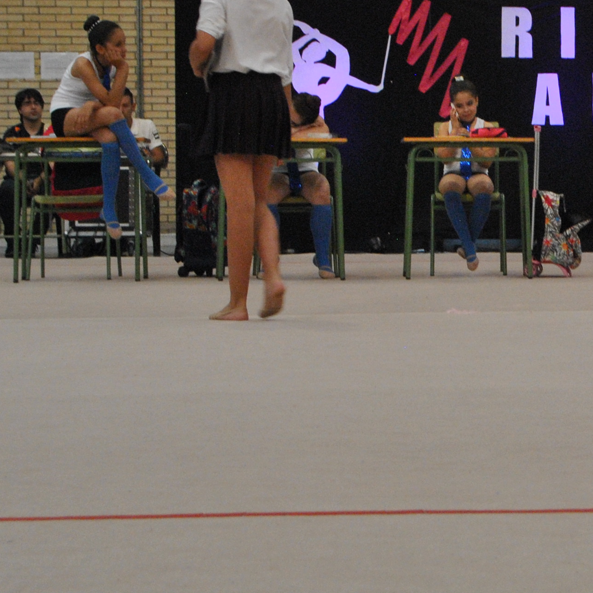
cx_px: 612
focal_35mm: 131
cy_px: 166
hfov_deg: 13.1
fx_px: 2539
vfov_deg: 13.3
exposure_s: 1/160
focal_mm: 34
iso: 800
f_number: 6.3
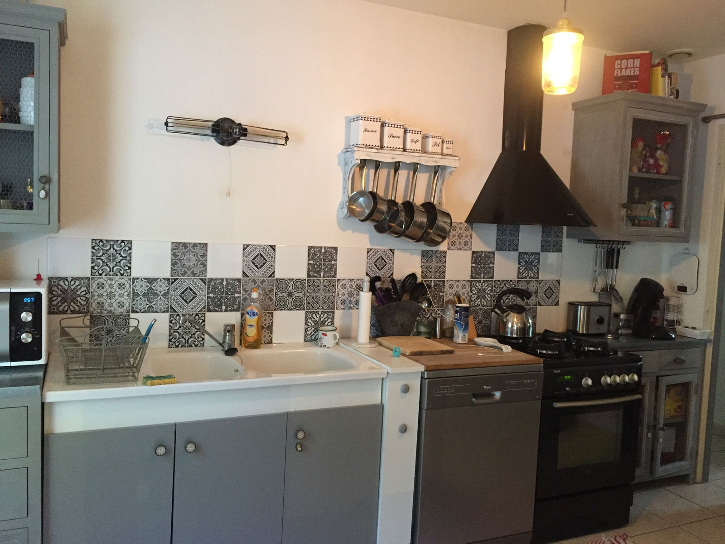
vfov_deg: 48.2
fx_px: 607
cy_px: 272
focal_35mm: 29
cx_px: 362
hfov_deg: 61.7
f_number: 2.2
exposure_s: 1/25
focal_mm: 4.15
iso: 250
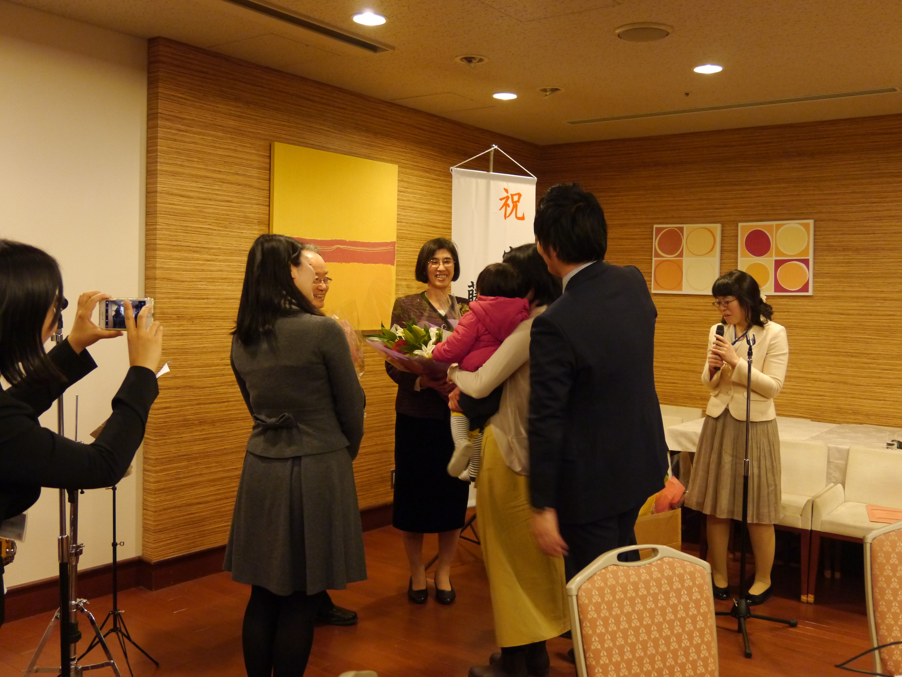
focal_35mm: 38
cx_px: 451
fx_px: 991
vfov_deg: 37.8
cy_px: 338
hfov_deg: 49.0
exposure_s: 1/40
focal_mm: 19
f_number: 3.8
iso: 1600
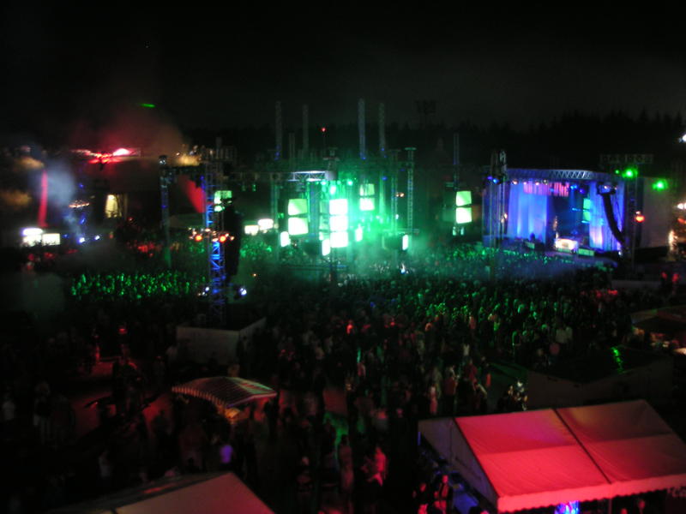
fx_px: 753
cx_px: 343
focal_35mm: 38
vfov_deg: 37.7
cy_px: 257
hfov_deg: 49.0
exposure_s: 1/3
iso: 100
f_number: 2.8
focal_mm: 6
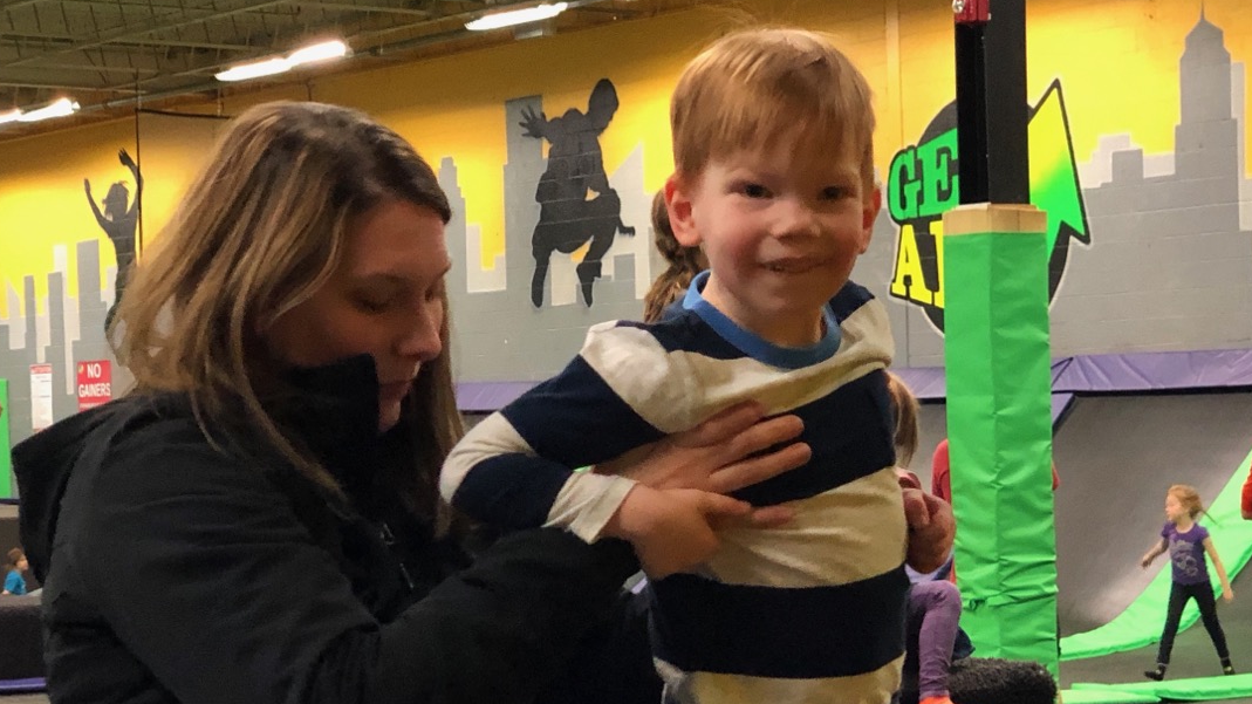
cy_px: 617
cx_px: 685
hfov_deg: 20.2
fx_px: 3519
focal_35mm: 106
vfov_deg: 11.4
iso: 160
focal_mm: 6
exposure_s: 1/24
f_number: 2.4
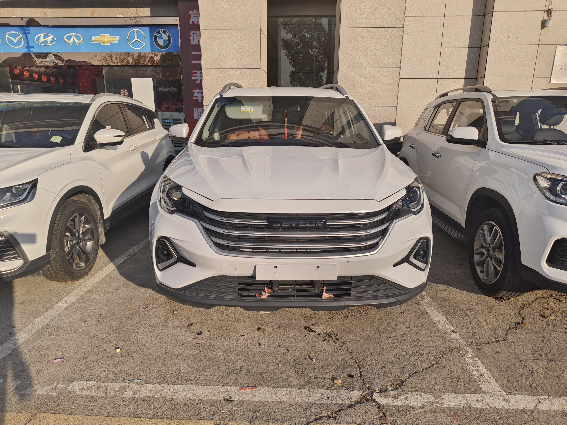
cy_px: 212
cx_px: 284
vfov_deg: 56.8
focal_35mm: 24
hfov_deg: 71.6
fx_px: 393
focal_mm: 5.56
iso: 50
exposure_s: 1/455
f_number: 1.88
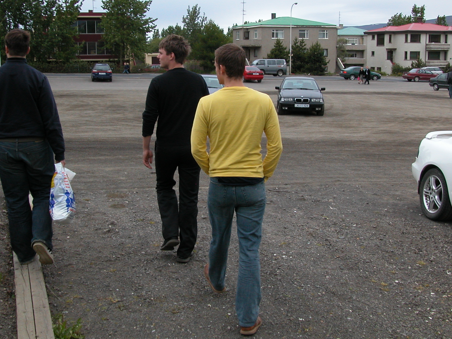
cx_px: 203
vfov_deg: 34.2
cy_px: 130
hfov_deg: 44.7
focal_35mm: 42
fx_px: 548
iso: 100
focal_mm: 7.1
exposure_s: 1/243
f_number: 5.6
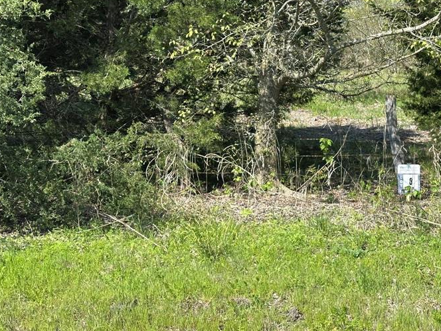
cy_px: 118
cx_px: 301
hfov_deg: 26.2
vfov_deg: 19.9
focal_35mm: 74
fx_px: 943
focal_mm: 6.86
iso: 64
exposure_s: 1/1880
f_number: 1.78
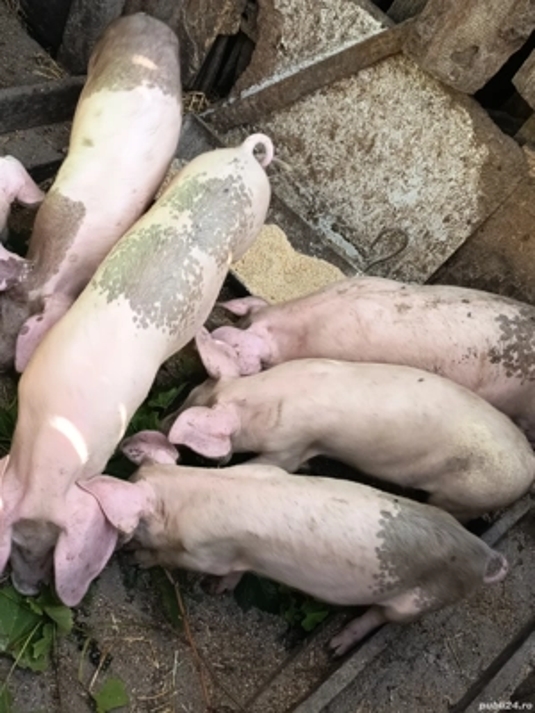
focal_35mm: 43
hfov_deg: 33.6
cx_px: 268
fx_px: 886
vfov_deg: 43.9
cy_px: 356
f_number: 1.7
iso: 248
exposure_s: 1/100
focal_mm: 5.27
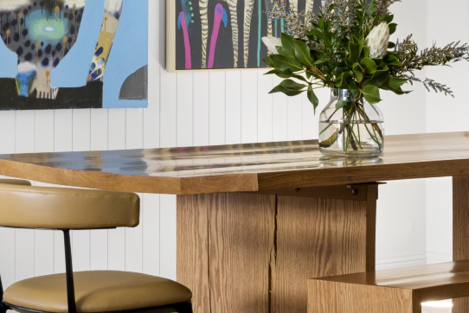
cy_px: 49
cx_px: 170
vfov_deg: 7.8
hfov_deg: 11.6
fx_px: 2307
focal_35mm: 177
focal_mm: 50
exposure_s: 1/5
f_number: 8
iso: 100
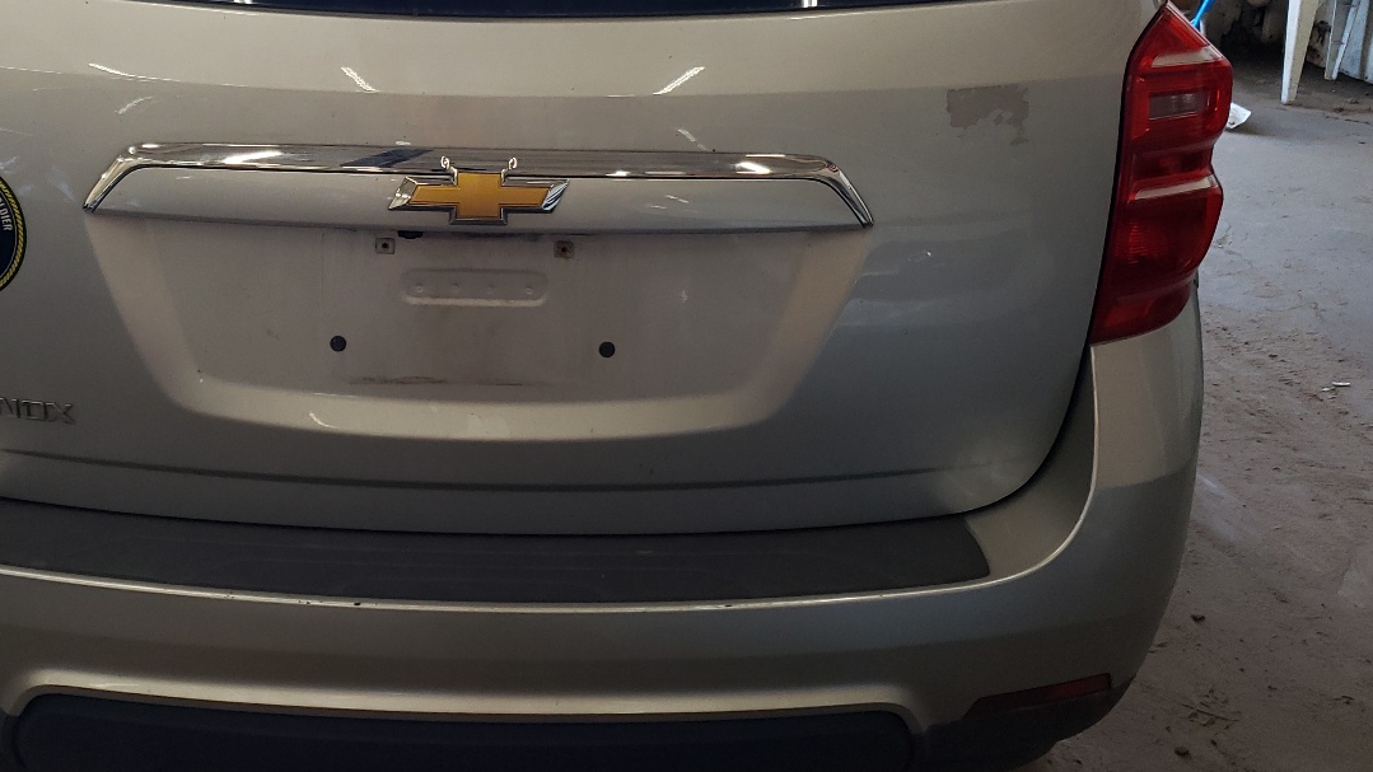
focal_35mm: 42
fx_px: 1529
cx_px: 450
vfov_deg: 27.8
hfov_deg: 47.5
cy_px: 164
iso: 88
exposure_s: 1/120
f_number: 1.5
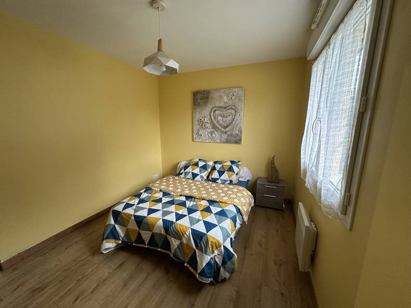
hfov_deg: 102.1
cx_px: 206
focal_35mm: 14
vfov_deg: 85.6
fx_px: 166
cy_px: 154
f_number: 2.2
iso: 320
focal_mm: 2.22
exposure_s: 1/87
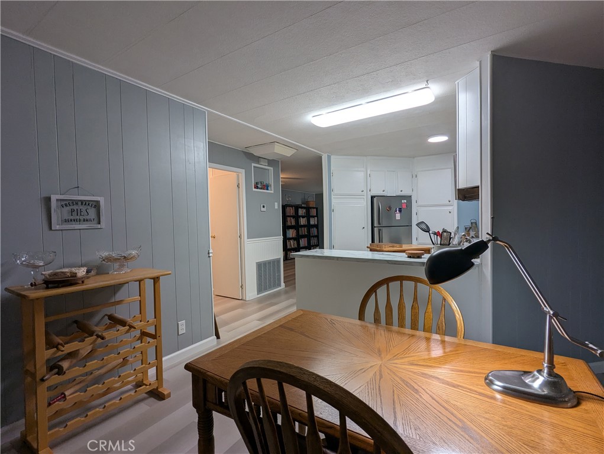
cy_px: 227
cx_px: 302
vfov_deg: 78.2
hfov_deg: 94.4
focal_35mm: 16
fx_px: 279
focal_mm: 2.35
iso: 61
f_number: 2.2
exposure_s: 1/40
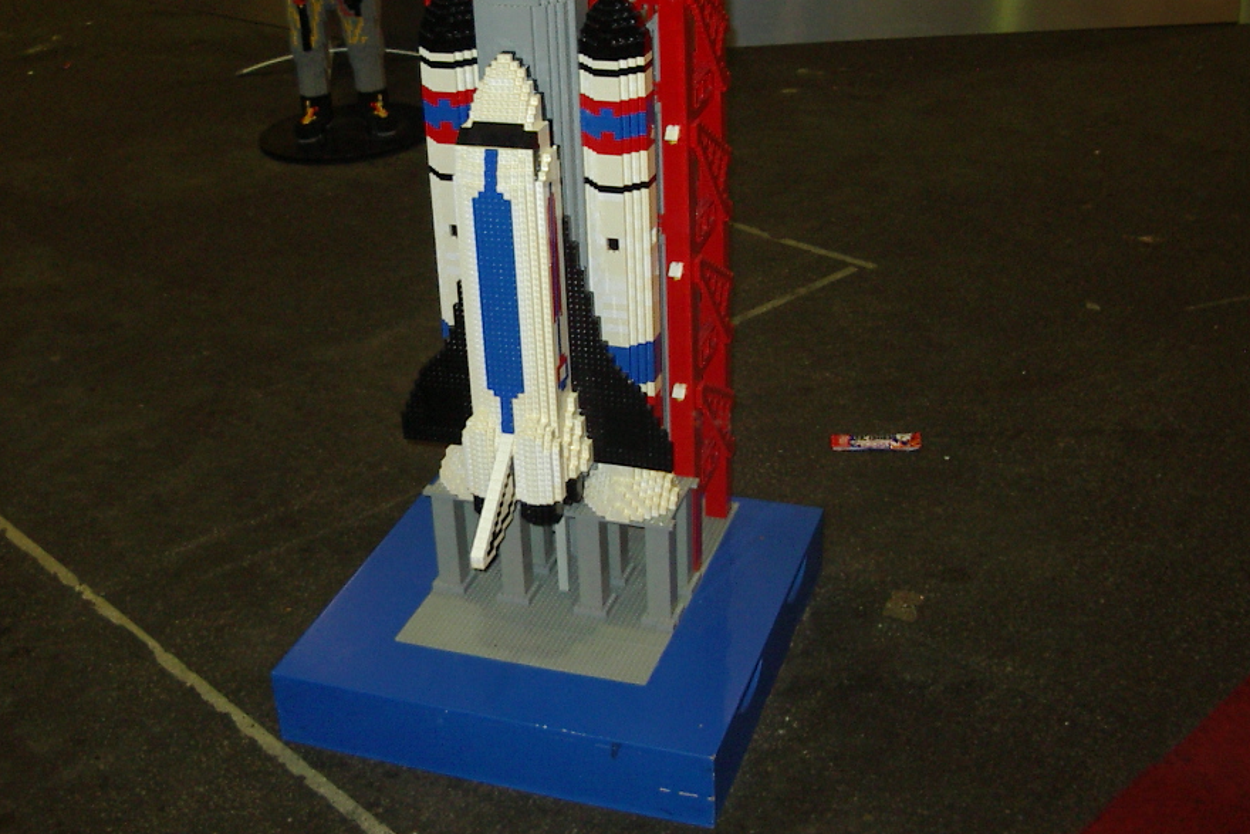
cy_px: 331
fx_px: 1597
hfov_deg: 42.6
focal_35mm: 46
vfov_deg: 29.2
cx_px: 533
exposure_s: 1/60
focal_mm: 5.8
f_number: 2.6
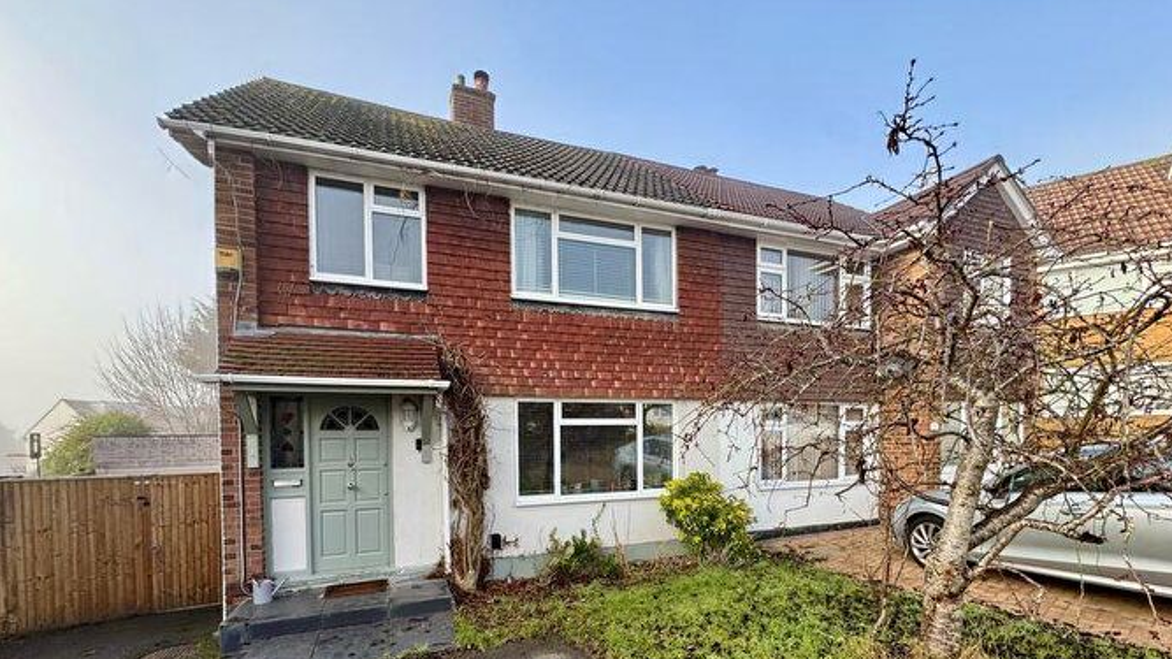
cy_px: 445
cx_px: 583
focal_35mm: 16
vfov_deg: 65.1
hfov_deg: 99.4
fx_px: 497
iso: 40
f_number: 2.2
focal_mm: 2.22
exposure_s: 1/356
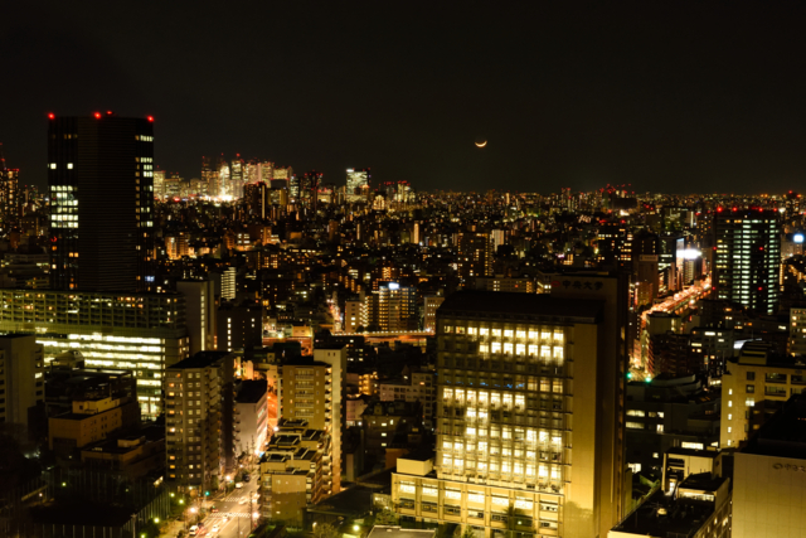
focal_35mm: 50
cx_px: 403
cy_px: 269
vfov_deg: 27.0
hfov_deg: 39.6
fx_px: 1120
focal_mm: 50
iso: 2800
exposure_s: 1/2.5
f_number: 8
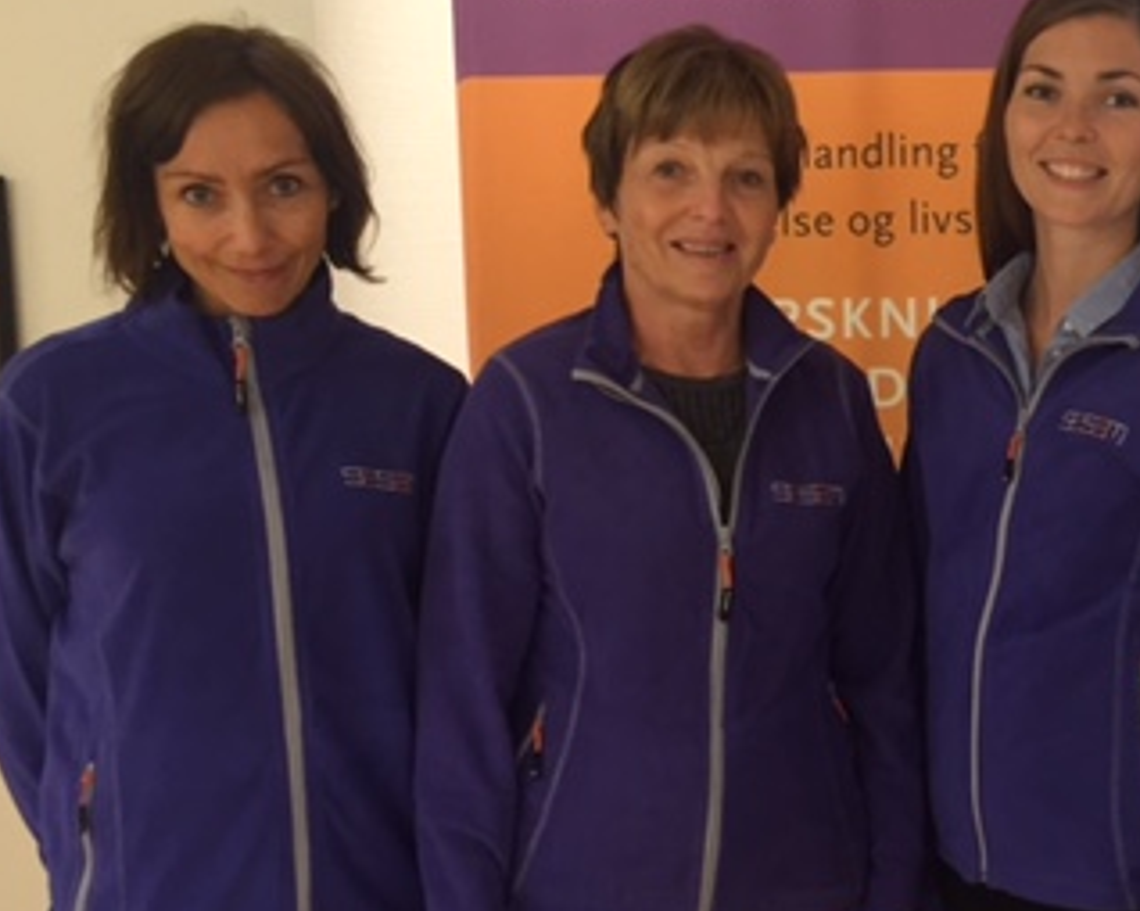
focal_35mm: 57
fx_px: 1922
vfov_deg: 26.7
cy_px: 470
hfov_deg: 31.7
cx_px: 986
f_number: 2.2
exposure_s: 1/33
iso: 160
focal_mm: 4.15
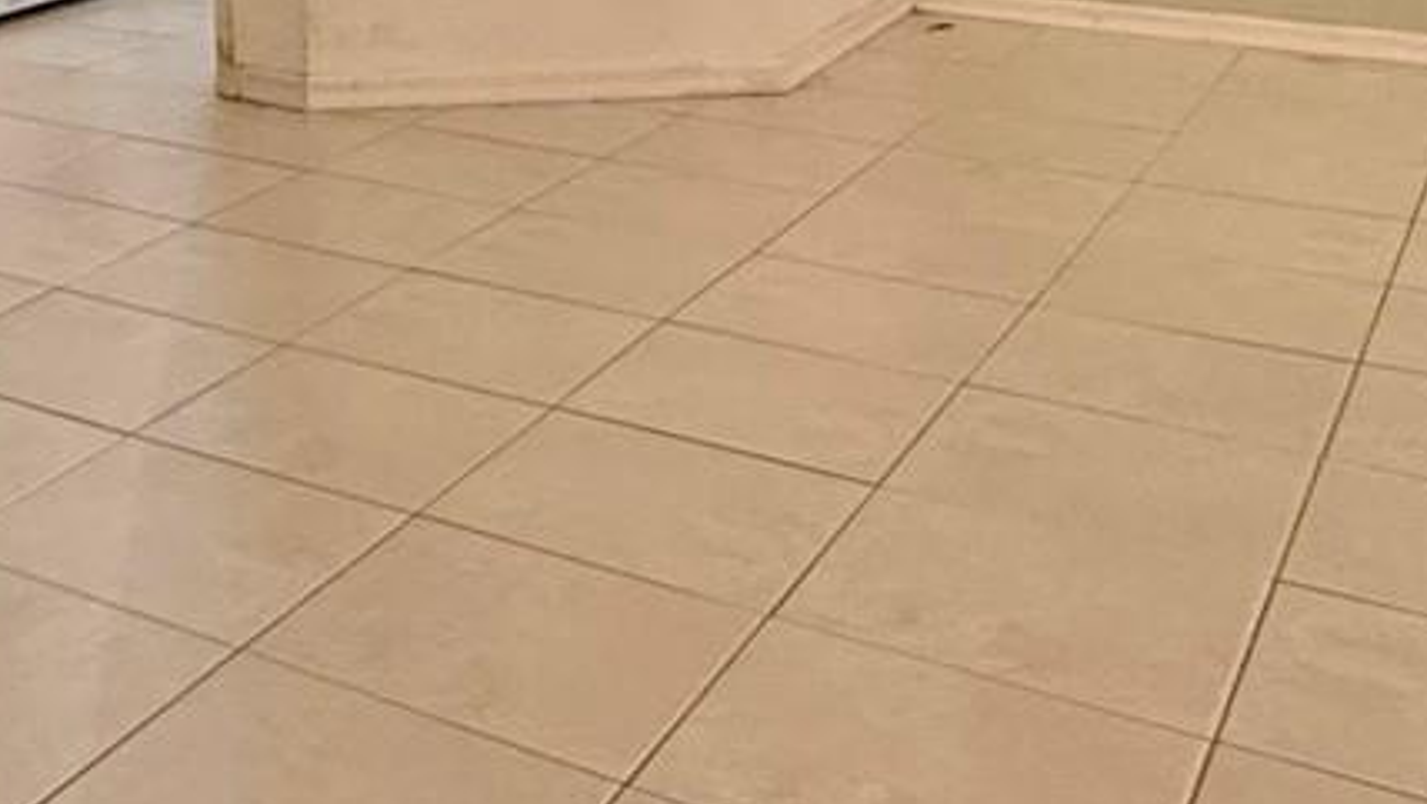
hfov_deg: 32.7
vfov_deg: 18.5
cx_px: -97
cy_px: -430
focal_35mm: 57
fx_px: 2157
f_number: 2.2
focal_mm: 2.22
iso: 320
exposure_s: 1/120
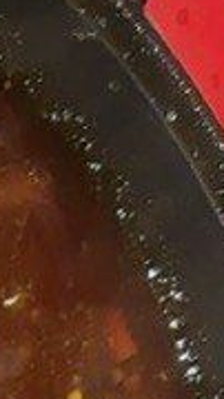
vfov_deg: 10.0
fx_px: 2211
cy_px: 574
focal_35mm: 209
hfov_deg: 5.0
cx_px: -745
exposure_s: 1/100
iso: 100
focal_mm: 6.86
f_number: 1.78
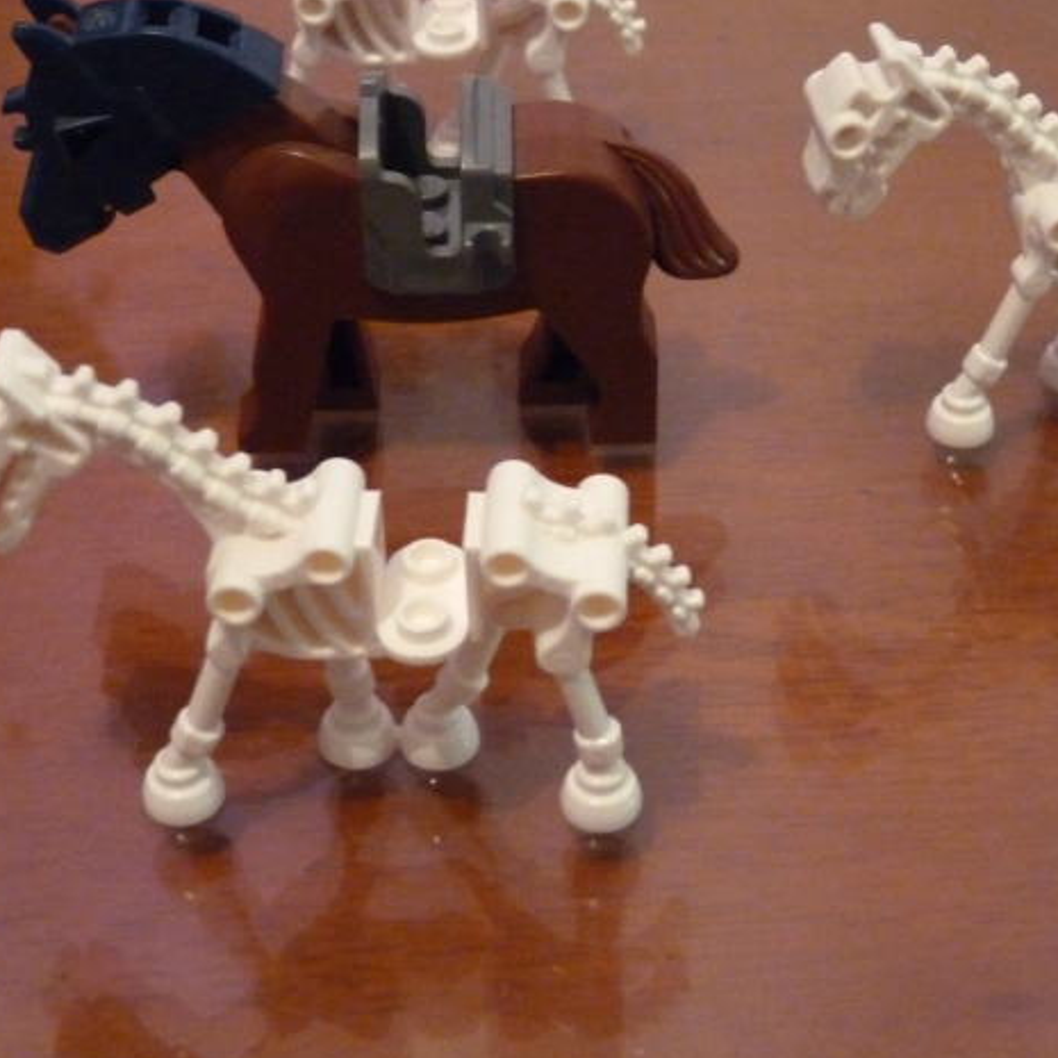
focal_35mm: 70
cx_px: 662
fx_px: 2421
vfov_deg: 24.6
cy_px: 423
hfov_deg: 24.6
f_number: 3.2
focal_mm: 8.2
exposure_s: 1/8
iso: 800
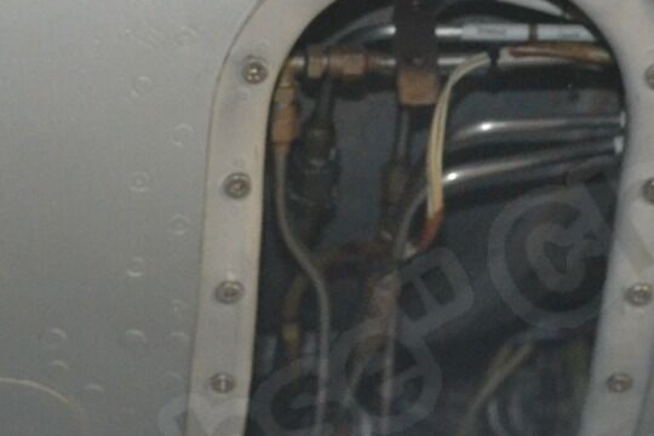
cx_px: 639
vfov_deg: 6.4
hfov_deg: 9.5
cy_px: 214
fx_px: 3924
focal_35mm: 216
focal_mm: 38
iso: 1400
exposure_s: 1/60
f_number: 5
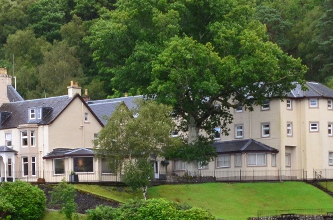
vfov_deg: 8.7
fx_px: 1431
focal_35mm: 155
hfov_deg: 13.3
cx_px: 143
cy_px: 236
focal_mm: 32
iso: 500
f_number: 6.3
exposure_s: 1/250
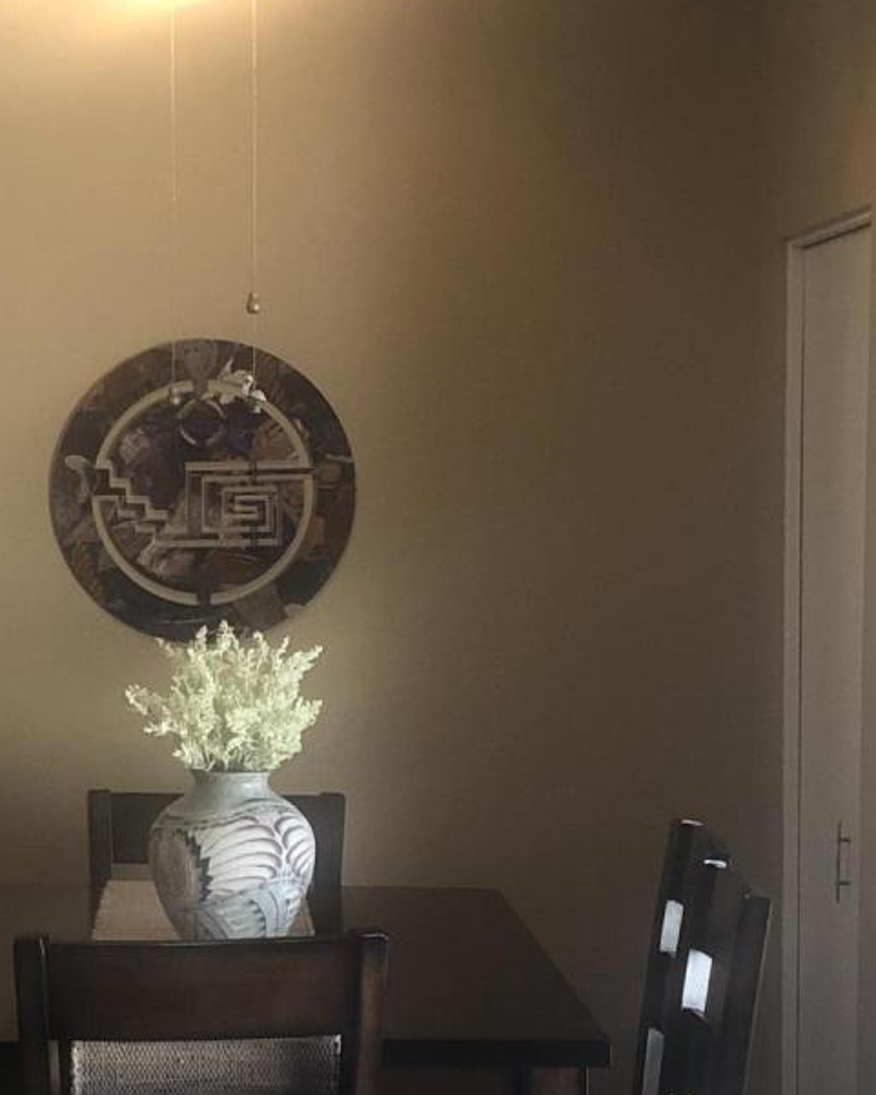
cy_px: 754
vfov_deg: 20.9
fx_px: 2948
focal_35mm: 91
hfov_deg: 16.7
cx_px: 93
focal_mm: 4
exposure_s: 1/30
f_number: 1.8
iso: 32
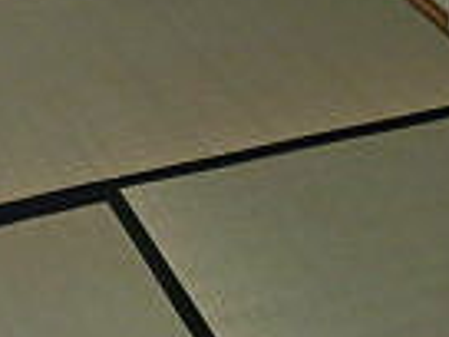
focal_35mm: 113
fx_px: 1466
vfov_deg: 12.0
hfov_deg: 17.1
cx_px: 13
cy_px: -291
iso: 100
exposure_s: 1/60
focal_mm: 4.3
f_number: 3.1
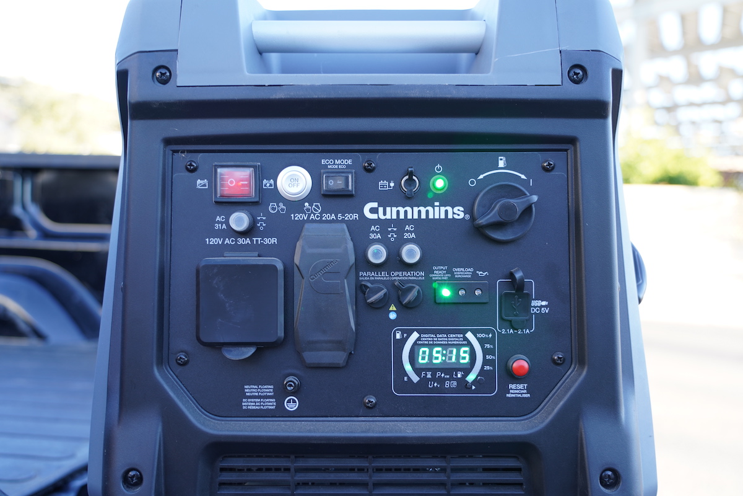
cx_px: 372
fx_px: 722
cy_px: 248
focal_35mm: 35
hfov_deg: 54.4
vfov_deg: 37.9
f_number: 4
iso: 125
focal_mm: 35
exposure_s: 1/40
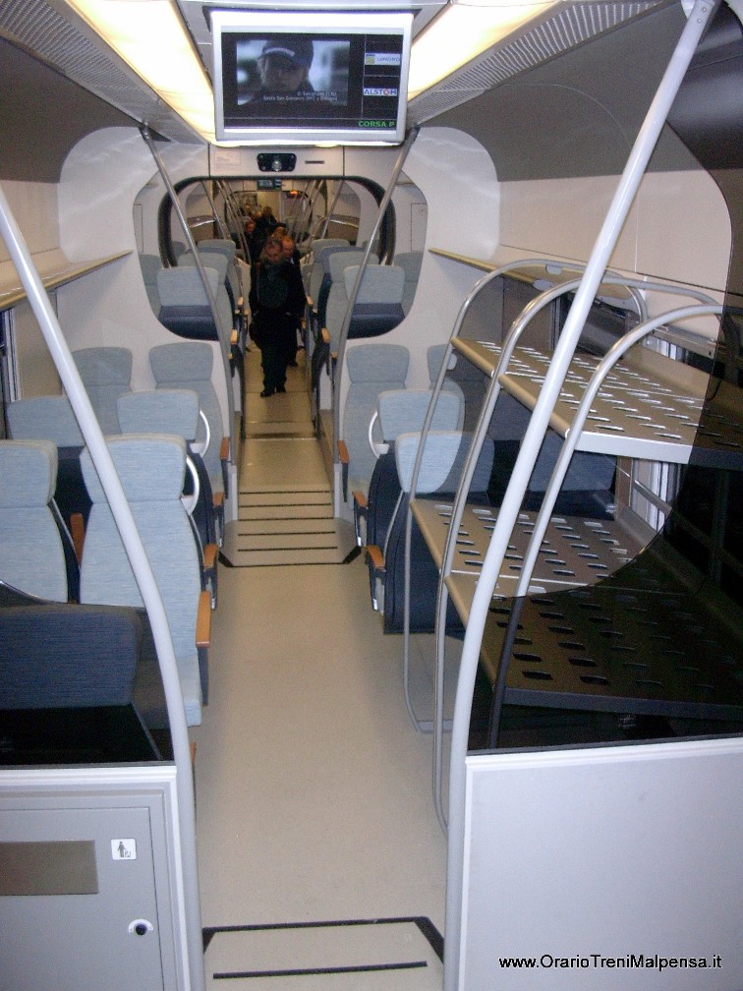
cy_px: 496
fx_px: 1059
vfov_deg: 50.1
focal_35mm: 37
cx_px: 372
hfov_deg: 38.7
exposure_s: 1/64
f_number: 2.7
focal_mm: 5.6
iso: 112
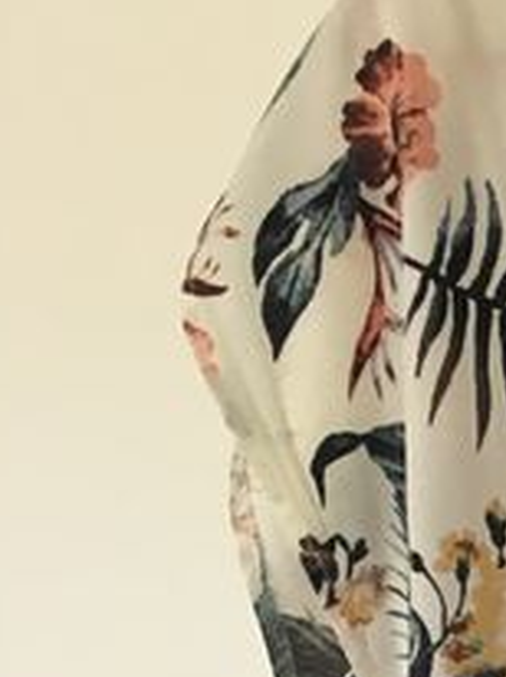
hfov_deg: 9.4
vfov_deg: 12.9
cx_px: 1189
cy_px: 1160
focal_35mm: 141
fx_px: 2754
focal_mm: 4.15
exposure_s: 1/33
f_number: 2.2
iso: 100
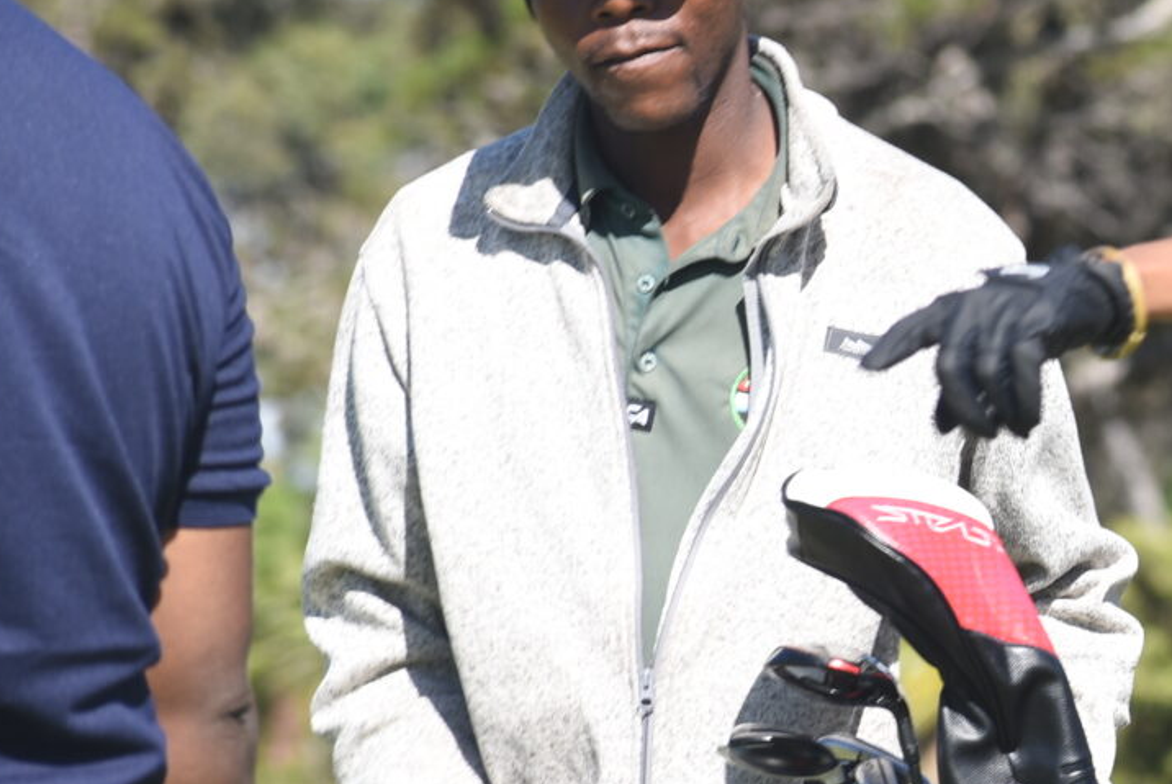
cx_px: 1206
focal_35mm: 595
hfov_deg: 3.5
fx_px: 19392
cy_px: 439
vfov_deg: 2.3
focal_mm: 185
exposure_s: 1/160
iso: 100
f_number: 8
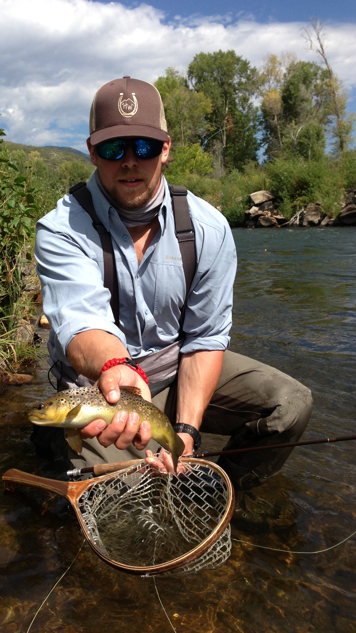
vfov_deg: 55.3
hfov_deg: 32.7
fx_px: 604
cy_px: 316
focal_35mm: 36
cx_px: 139
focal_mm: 4.13
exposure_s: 1/1808
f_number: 2.4
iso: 64
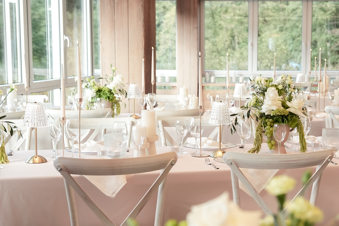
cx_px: 230
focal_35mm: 72
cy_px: 135
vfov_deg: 18.9
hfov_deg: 27.9
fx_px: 678
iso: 500
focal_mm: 41
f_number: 4
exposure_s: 1/250
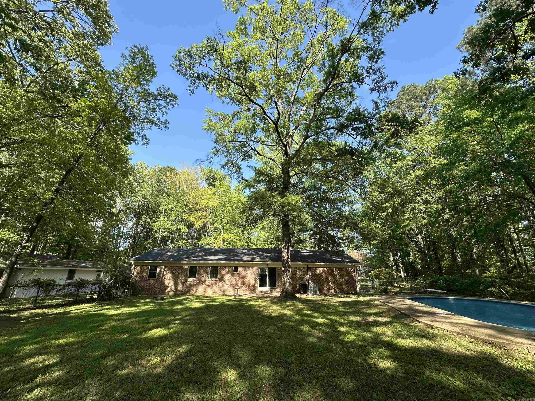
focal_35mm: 14
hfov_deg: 102.1
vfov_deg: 85.7
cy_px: 200
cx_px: 268
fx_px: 216
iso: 40
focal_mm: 2.22
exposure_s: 1/460
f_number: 2.2
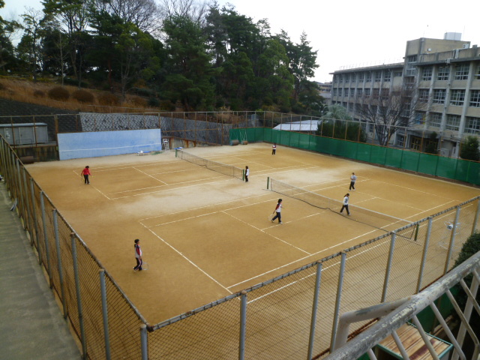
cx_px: 240
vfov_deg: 54.9
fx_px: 347
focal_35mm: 25
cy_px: 180
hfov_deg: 69.4
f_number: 4
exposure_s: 1/200
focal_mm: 4.5
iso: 80
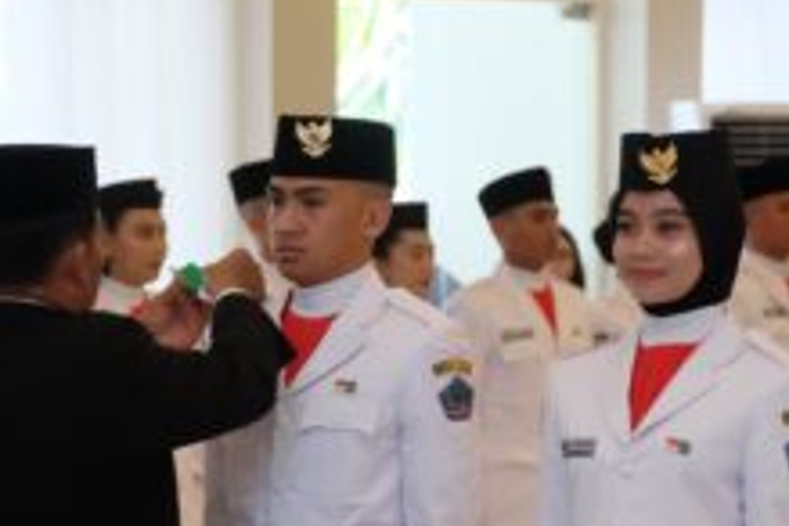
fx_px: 6005
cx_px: 339
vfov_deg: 5.0
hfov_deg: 7.5
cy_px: 436
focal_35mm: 274
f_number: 5.4
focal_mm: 95.4
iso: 3200
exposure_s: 1/125
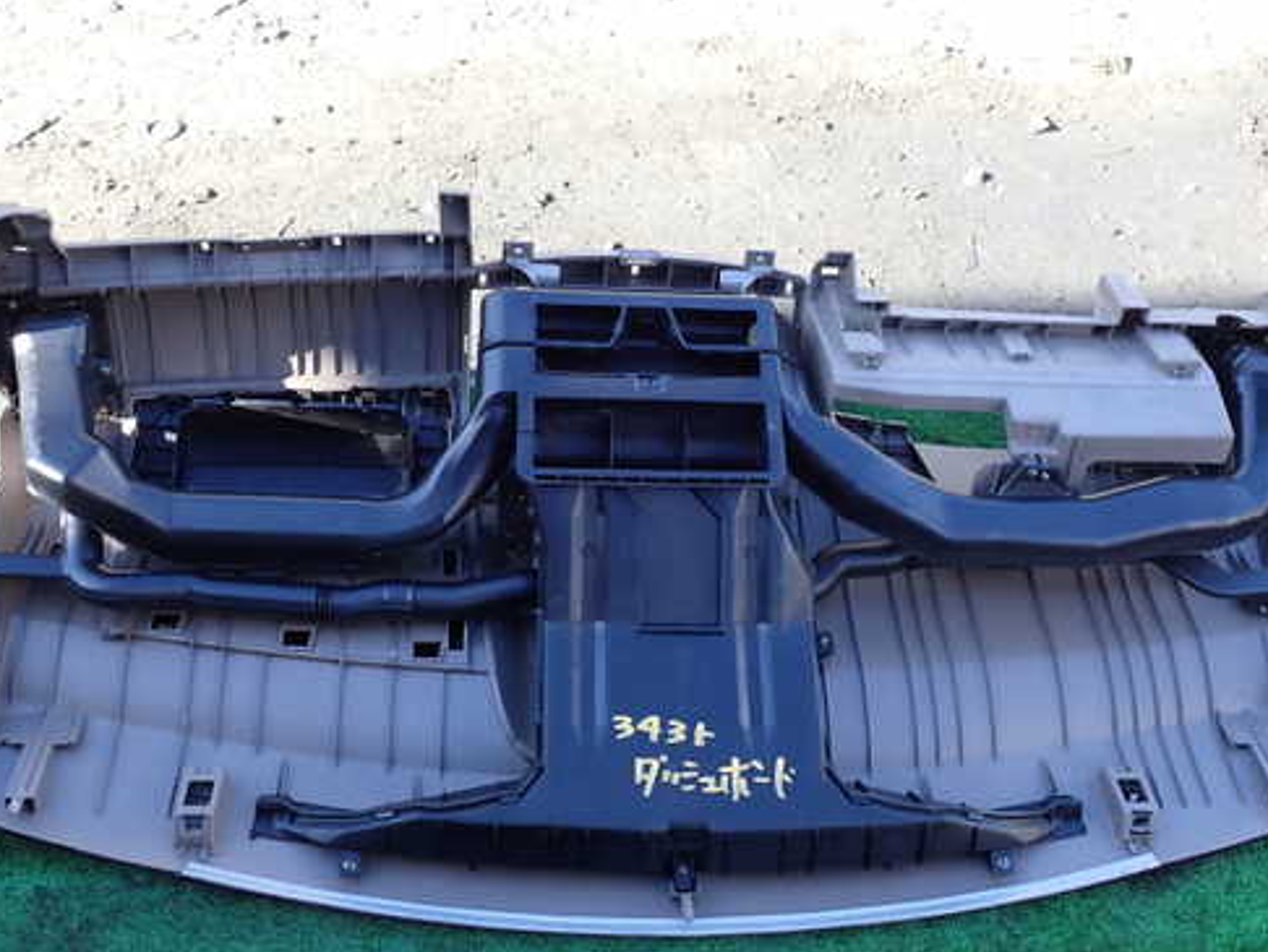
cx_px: 642
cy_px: 436
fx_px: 1356
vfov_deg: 38.7
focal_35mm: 37
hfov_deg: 50.1
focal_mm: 5.4
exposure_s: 1/100
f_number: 3.2
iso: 100
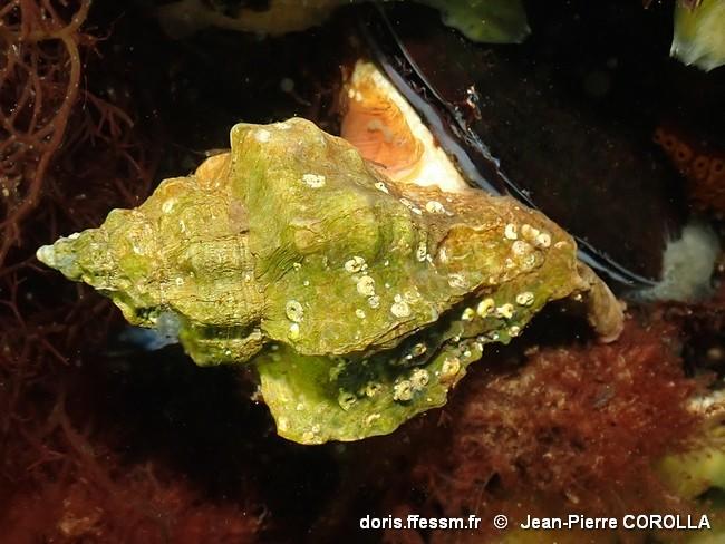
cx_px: 362
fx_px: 2095
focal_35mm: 100
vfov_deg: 14.8
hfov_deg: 19.6
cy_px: 272
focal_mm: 18
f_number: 18
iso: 400
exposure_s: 1/100
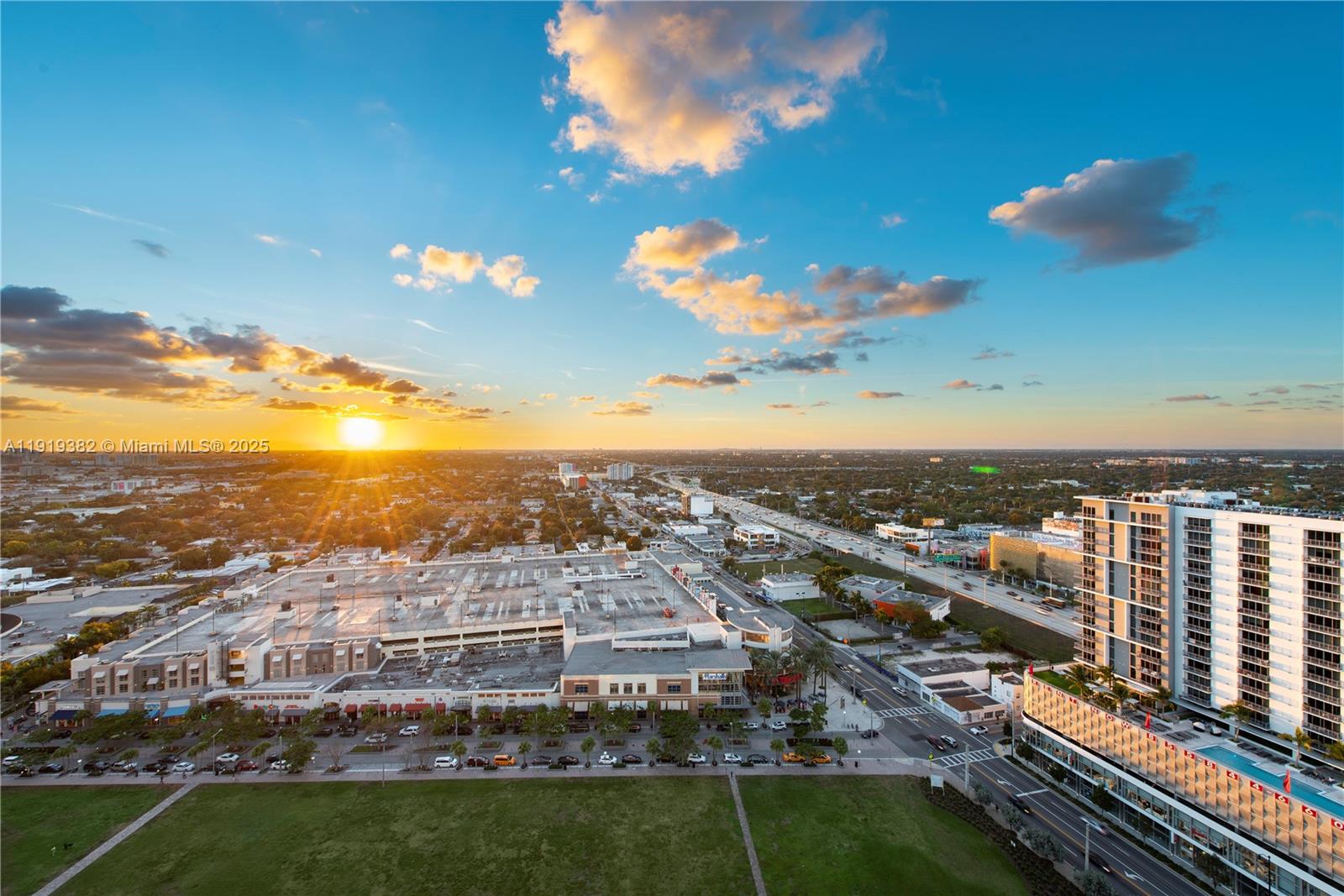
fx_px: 523
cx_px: 672
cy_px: 448
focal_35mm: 14
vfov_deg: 81.2
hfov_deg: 104.2
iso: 100
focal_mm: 14
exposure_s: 1/100
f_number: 11
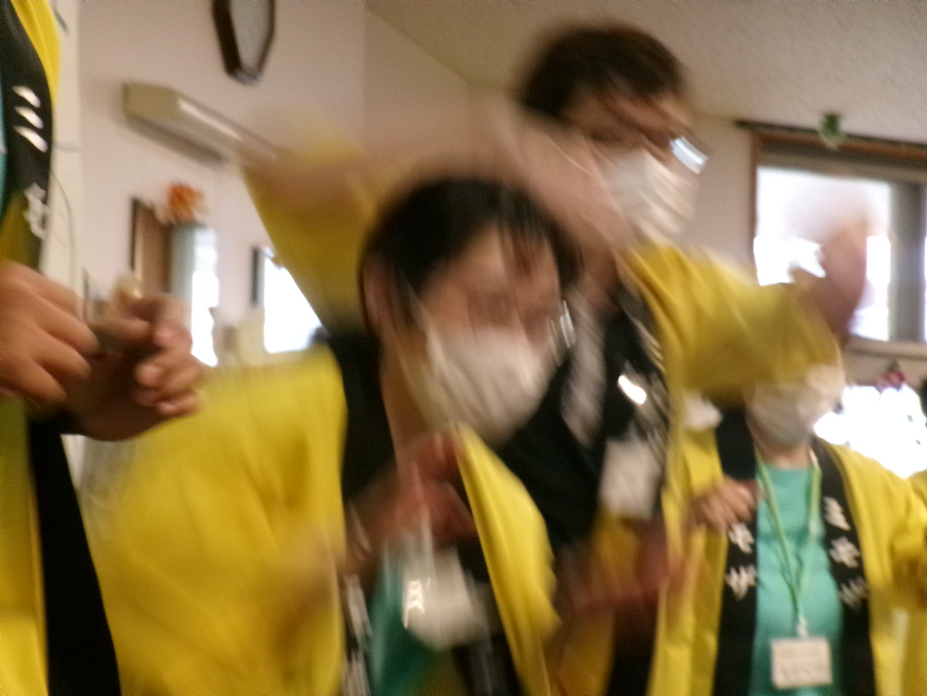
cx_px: 464
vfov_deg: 10.4
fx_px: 3803
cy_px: 348
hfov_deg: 13.9
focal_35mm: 142
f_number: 6.3
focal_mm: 25.5
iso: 800
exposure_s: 1/27
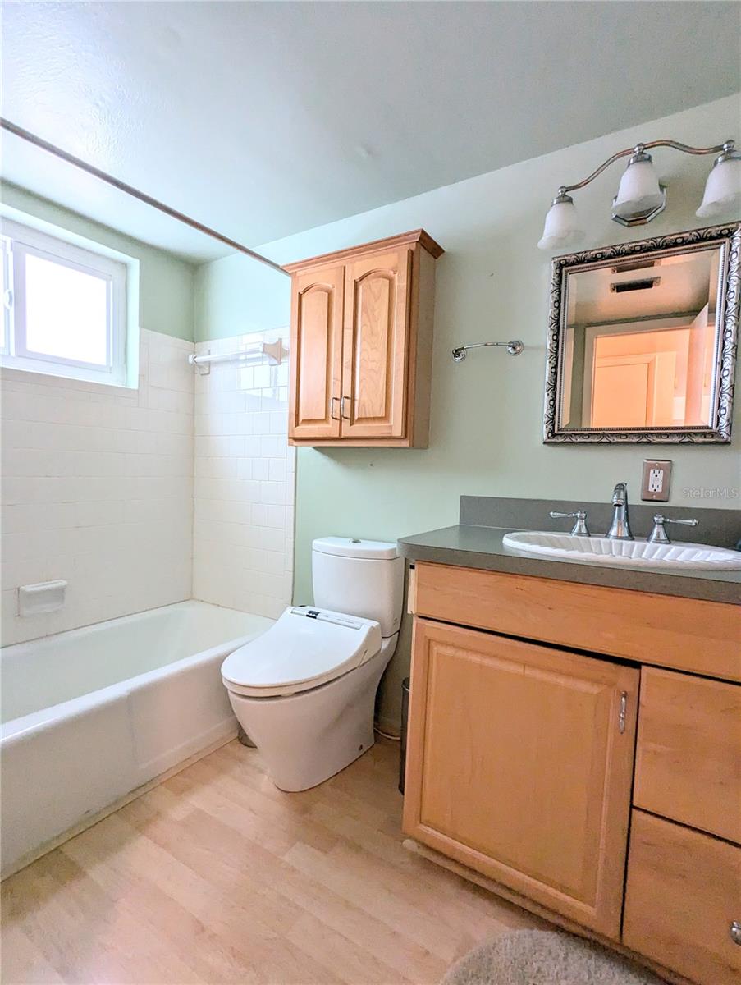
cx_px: 370
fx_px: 456
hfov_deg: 78.2
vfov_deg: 94.4
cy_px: 492
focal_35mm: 16
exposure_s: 1/40
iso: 210
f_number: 2.2
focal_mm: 2.35
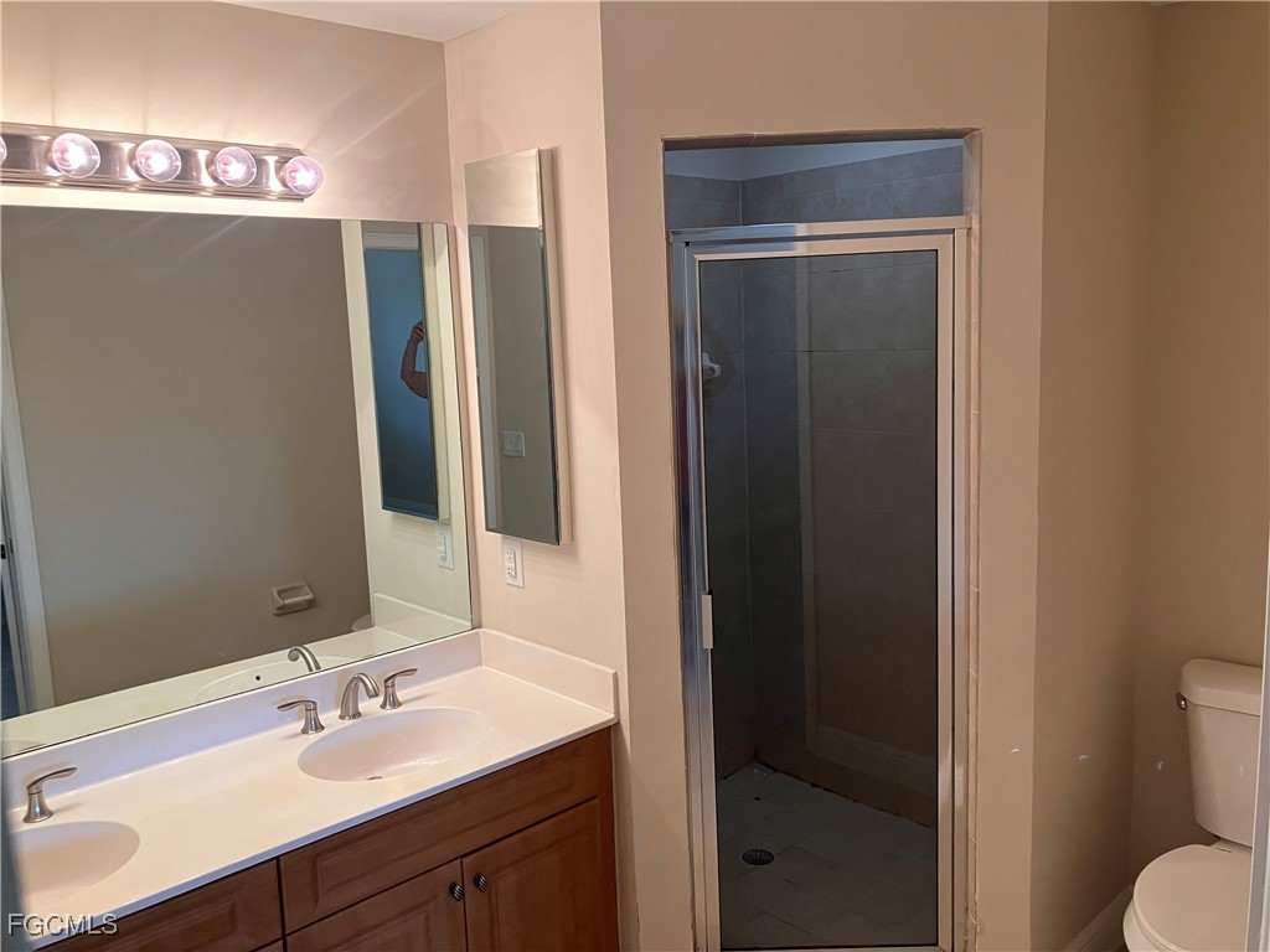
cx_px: 635
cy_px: 476
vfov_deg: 49.7
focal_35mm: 28
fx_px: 1027
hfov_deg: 63.4
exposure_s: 1/60
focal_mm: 3.99
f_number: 1.8
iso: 100
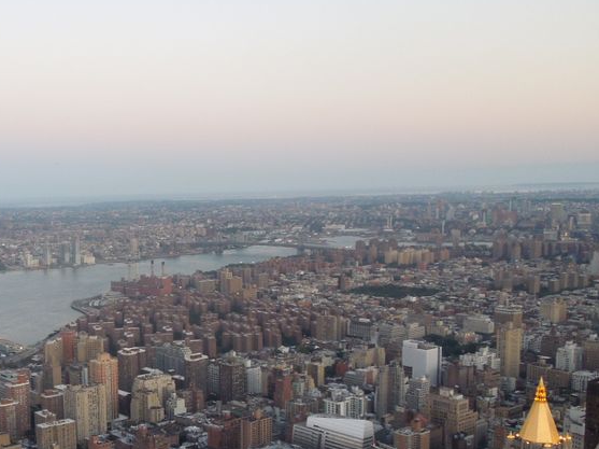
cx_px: 104
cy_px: 297
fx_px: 795
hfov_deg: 39.3
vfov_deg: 31.3
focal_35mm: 46
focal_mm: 4.5
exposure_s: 1/30
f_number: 3.3
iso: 200
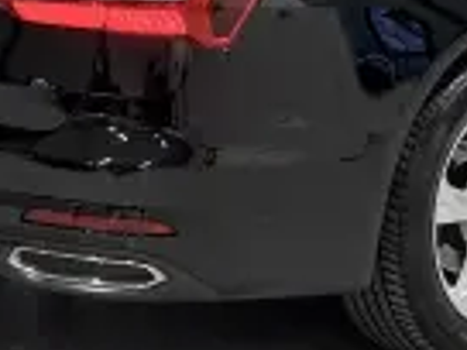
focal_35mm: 127
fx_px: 1713
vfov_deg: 11.6
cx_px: 189
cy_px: 31
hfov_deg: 15.5
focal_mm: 6.76
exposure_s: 1/100
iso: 250
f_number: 1.78
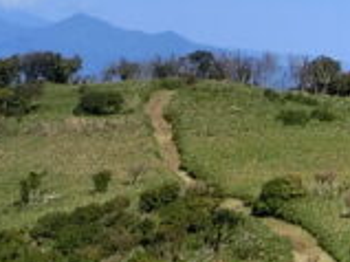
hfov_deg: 5.9
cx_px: 302
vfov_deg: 4.4
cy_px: -92
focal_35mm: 335
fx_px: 3385
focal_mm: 9.3
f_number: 9.4
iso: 80
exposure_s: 1/320
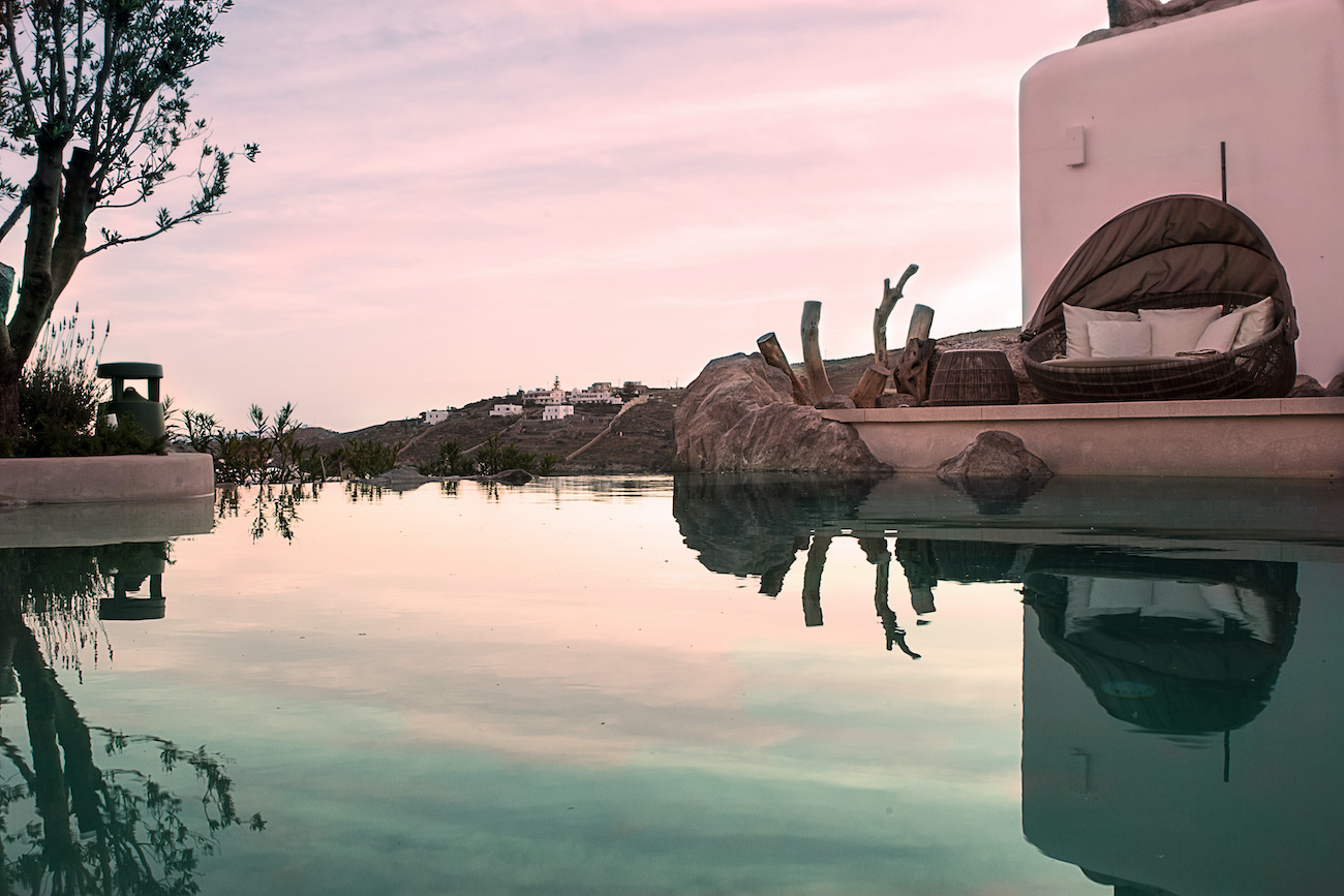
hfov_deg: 53.1
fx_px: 1344
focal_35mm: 36
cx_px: 672
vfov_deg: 36.9
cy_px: 448
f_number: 20
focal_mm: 24
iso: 200
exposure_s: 1/20
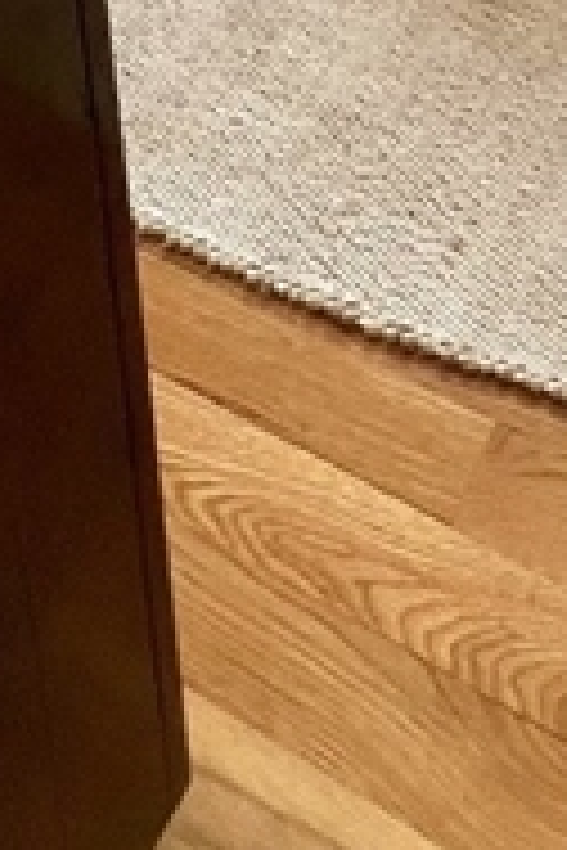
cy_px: -837
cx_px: 670
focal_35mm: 55
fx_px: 1299
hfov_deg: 22.7
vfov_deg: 19.6
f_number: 1.8
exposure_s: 1/120
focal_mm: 1.57
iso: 50
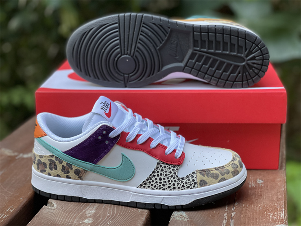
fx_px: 557
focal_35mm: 64
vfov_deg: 22.9
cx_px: 150
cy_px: 113
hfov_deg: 30.3
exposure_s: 1/121
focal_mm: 7.5
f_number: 2.2
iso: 125
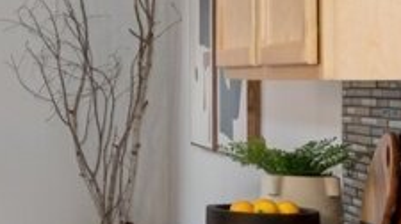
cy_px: 111
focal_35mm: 111
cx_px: -529
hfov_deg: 14.1
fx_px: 1179
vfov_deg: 10.9
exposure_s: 1
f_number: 9
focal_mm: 17
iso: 320
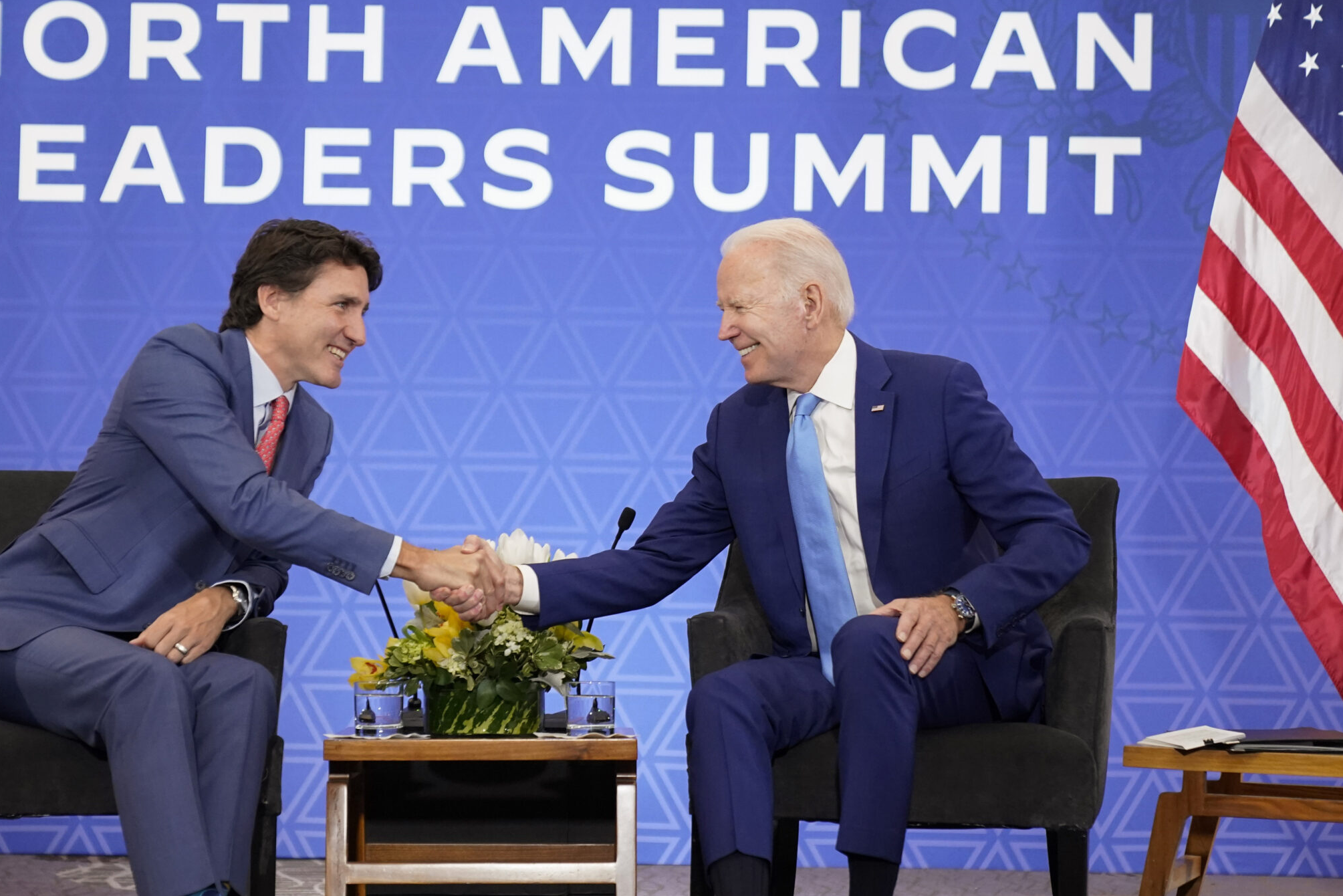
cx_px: 569
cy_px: 532
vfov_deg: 17.3
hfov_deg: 25.6
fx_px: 2947
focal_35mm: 79
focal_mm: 62
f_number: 2.8
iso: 4000
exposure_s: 1/250
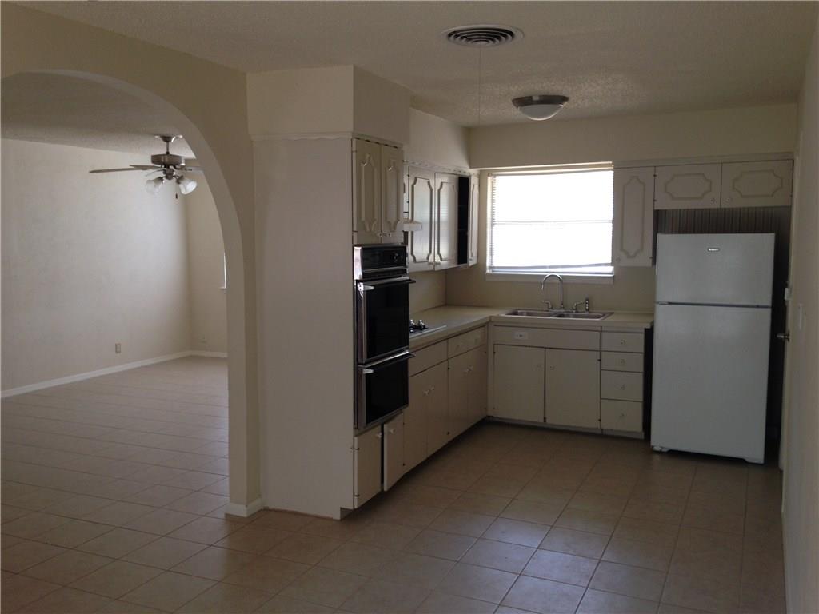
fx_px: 781
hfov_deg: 55.4
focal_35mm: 33
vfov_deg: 42.9
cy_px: 307
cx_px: 410
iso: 50
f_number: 2.4
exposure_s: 1/20
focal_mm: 4.12
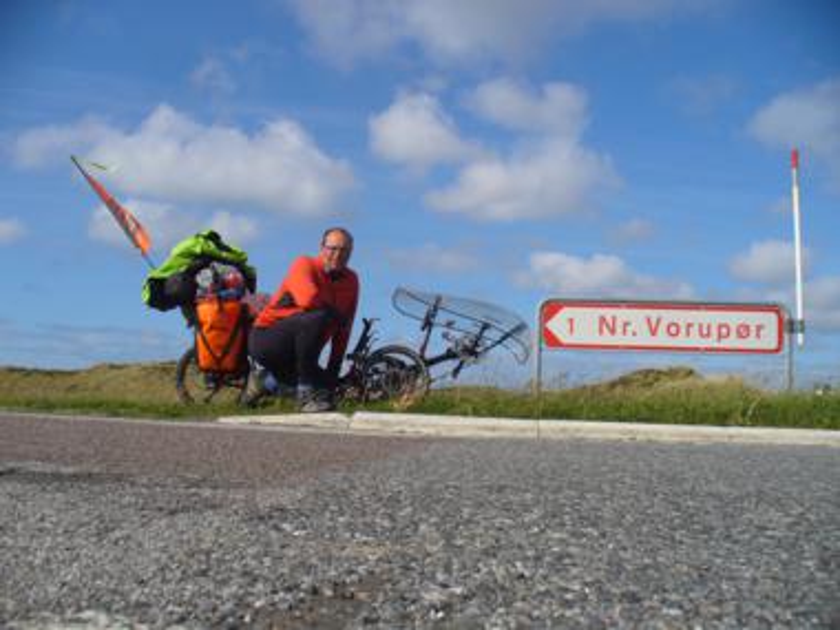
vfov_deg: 38.7
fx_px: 898
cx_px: 420
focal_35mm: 37
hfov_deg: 50.1
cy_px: 315
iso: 64
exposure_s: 1/400
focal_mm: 6.1
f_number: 5.6
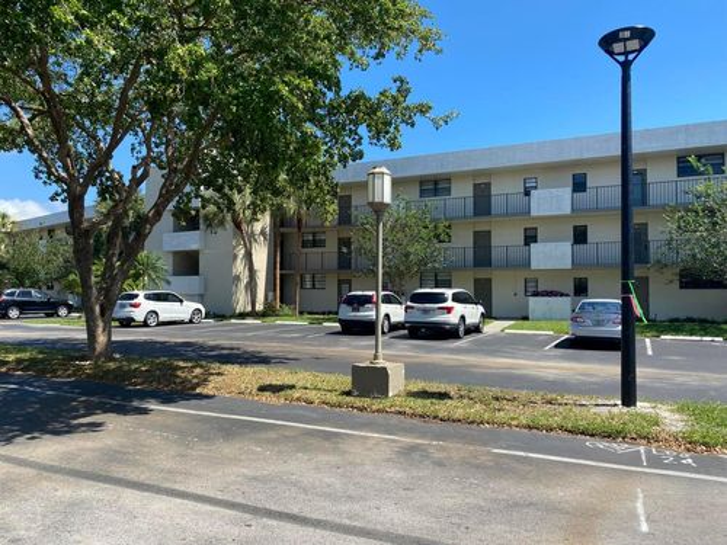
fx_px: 546
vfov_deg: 53.1
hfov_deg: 67.3
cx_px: 364
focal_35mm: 26
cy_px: 272
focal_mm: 4.25
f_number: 1.8
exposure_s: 1/1754
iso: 32
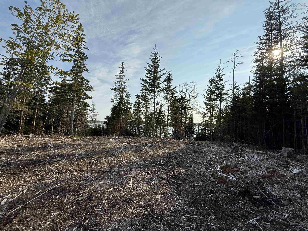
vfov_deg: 85.7
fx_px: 125
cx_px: 154
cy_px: 116
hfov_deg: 102.1
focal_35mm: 14
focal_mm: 2.22
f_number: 2.2
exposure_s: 1/2506
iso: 50
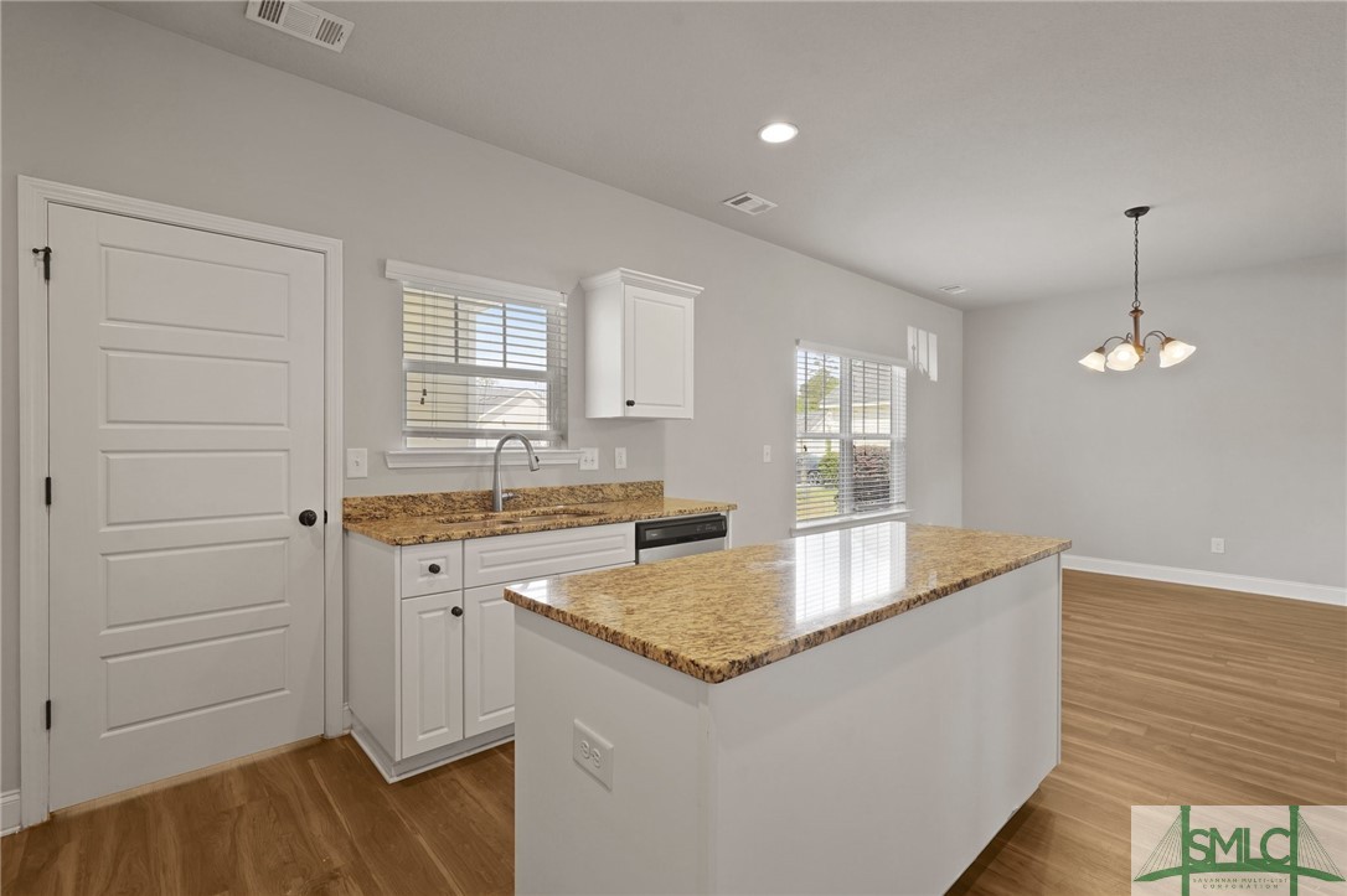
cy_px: 448
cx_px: 674
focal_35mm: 16
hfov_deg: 96.8
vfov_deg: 73.7
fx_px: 598
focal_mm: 16
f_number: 9
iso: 320
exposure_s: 1/3
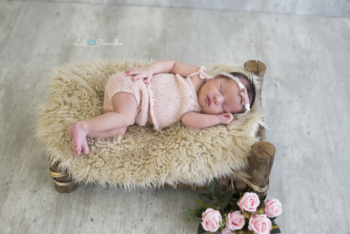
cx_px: 175
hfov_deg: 39.6
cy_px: 117
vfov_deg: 27.0
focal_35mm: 50
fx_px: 486
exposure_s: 1/125
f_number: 3.5
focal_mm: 50
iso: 1600
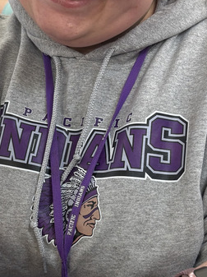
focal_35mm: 73
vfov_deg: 26.6
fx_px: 583
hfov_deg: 20.1
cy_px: 172
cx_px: 92
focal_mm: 6.76
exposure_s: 1/60
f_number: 1.78
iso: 125
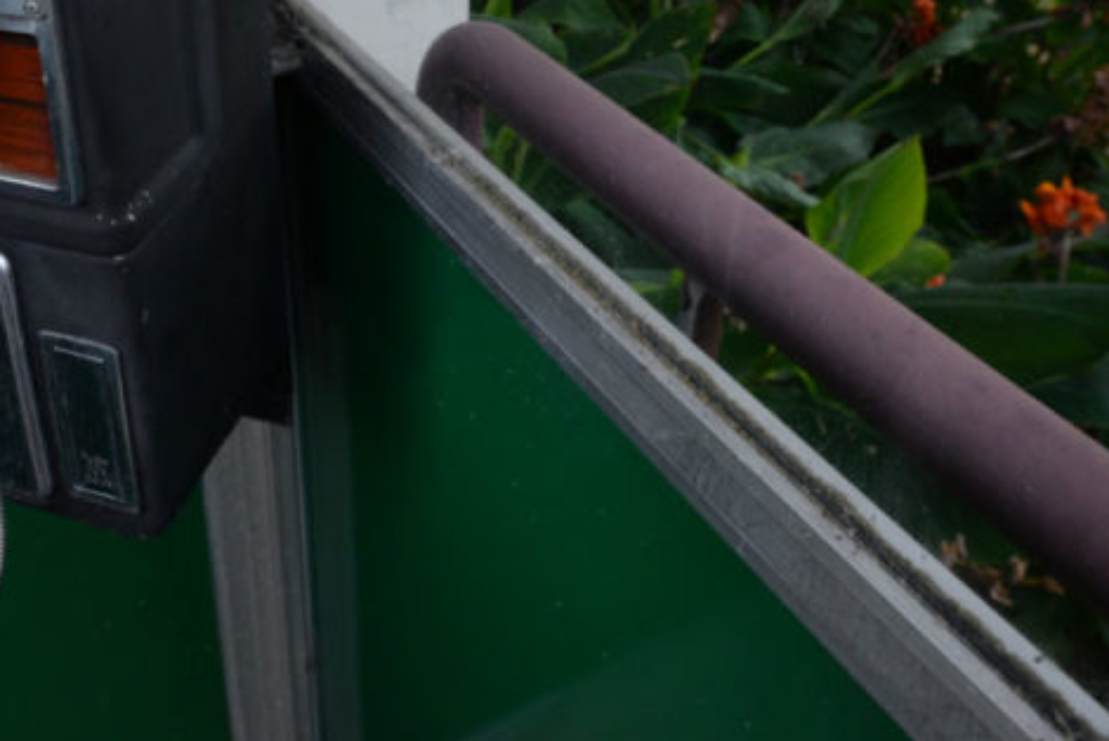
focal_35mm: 37
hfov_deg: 51.3
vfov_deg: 32.6
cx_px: 413
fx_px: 1140
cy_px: -29
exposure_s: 1/60
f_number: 8
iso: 800
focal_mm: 17
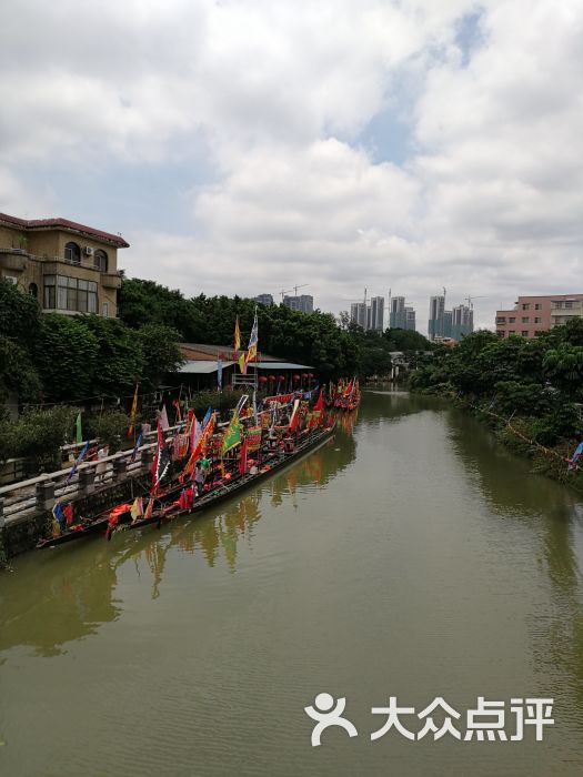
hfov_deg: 51.4
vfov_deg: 65.3
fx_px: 606
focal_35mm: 27
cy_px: 388
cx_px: 292
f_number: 2.2
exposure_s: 1/1667
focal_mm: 3.84
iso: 50
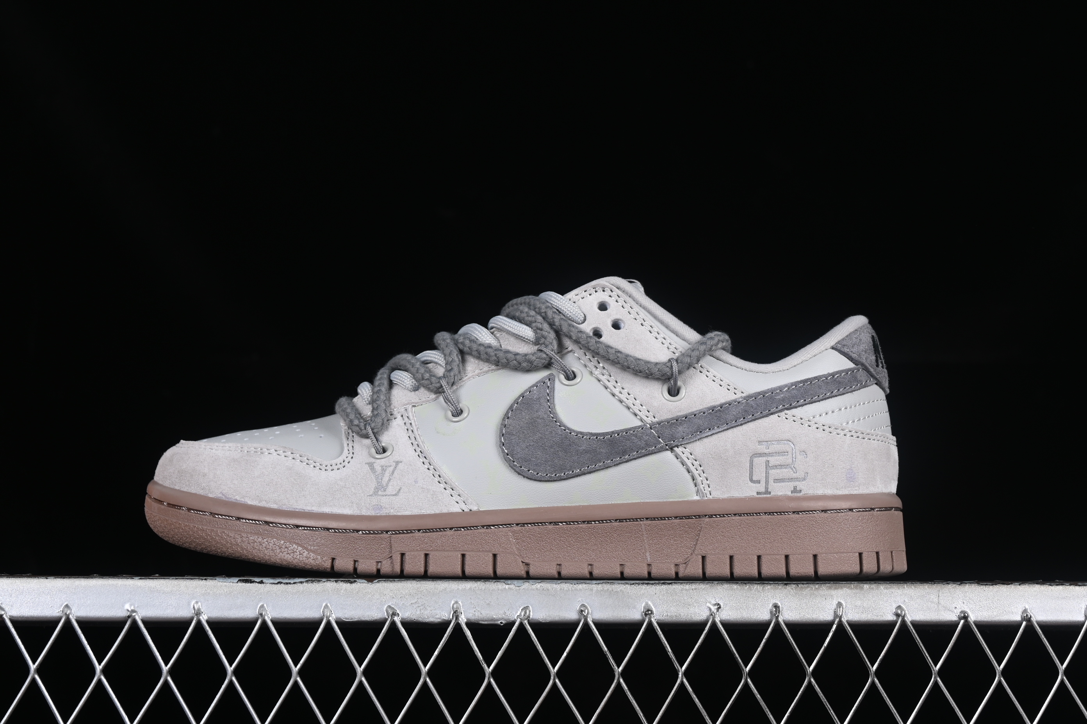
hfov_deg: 27.0
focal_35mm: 75
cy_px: 362
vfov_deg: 18.2
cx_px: 544
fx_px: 2264
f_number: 8
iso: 160
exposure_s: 1/80
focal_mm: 50
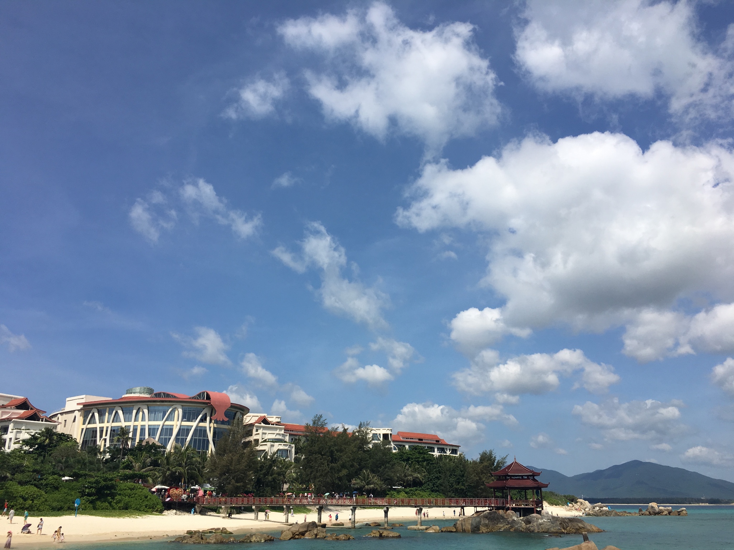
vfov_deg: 48.2
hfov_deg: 61.7
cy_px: 275
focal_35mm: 29
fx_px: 615
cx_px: 367
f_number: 2.2
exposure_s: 1/2849
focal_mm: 4.15
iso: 25
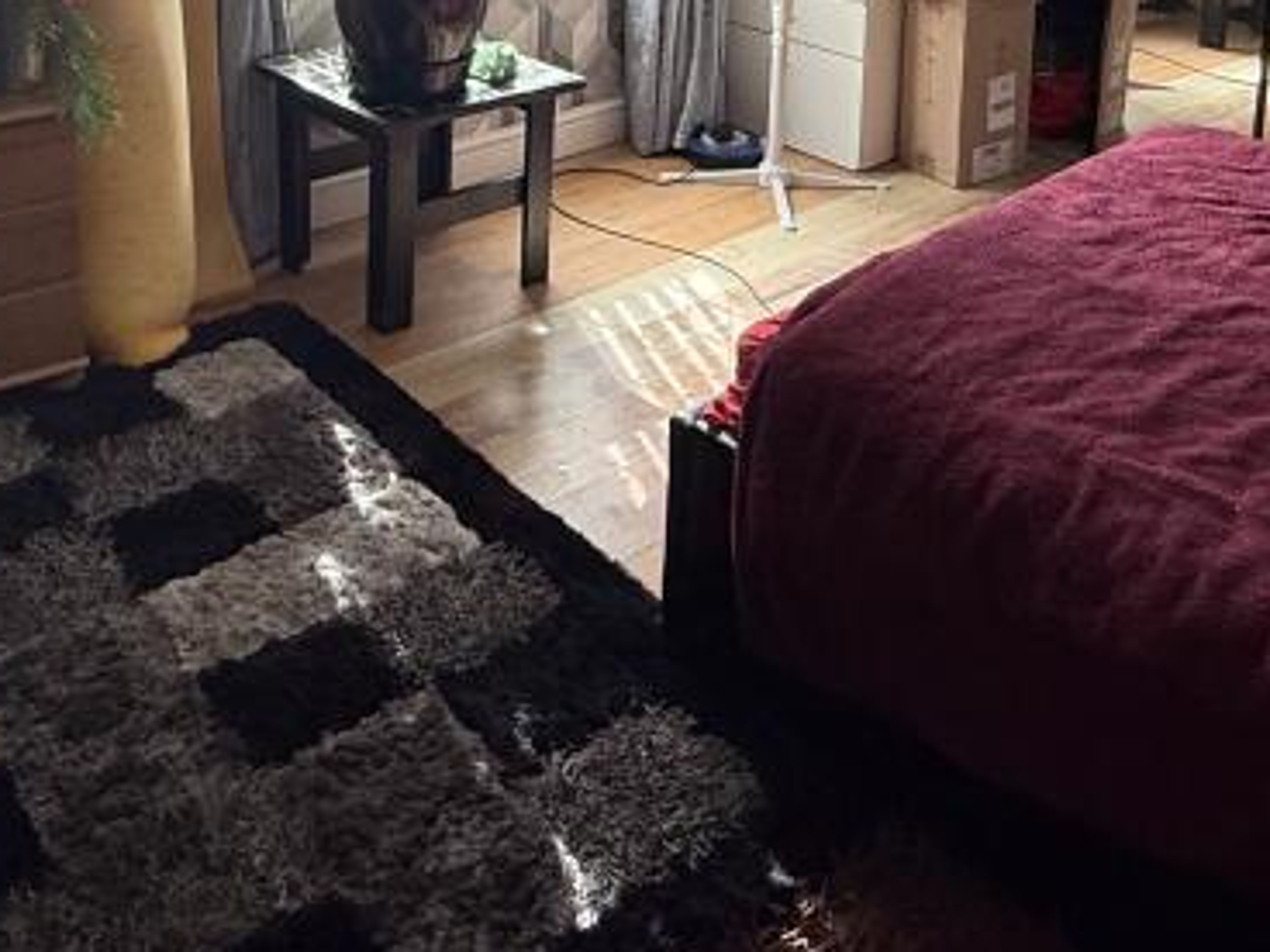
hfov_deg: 47.8
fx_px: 1431
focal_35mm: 39
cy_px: -117
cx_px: 559
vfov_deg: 32.1
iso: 125
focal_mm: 2.22
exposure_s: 1/99
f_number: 2.2
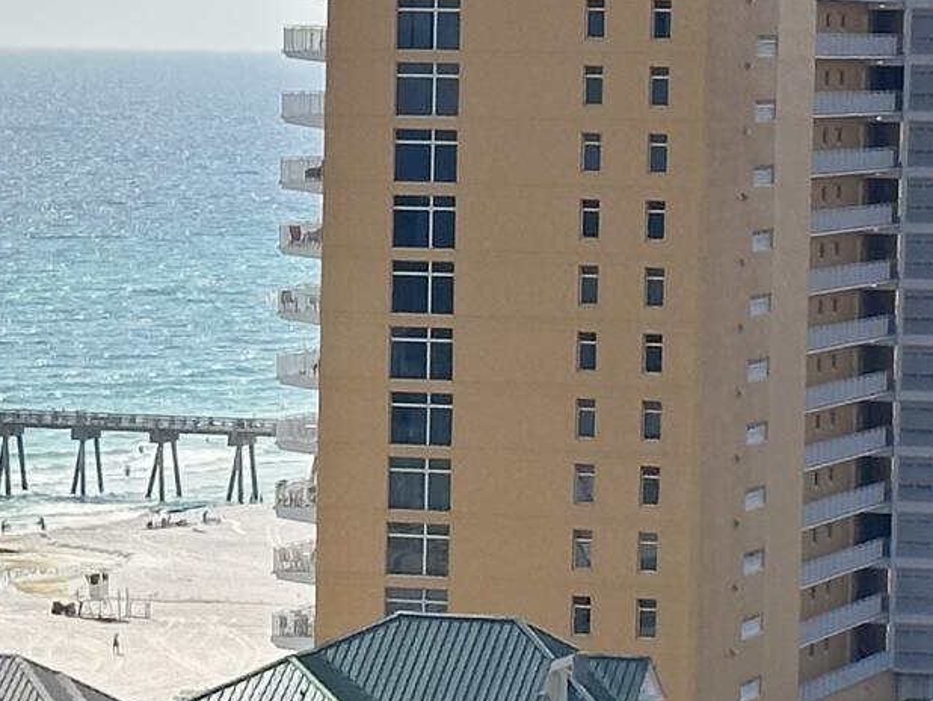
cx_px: 100
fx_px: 6282
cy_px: 583
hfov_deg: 8.5
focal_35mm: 233
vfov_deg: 6.4
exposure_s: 1/1199
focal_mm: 6.86
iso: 64
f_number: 1.78
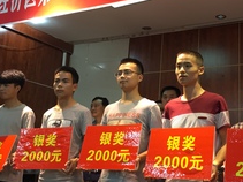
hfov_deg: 34.7
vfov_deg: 26.5
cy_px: 70
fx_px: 386
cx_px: 158
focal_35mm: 55
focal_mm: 4.15
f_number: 2.2
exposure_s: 1/33
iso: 100
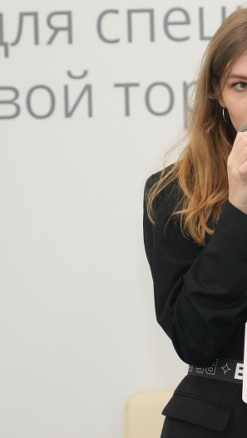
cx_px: 277
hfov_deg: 7.8
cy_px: 219
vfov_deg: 14.0
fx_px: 1793
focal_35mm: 154
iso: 6400
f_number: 2.8
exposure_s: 1/200
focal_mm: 65
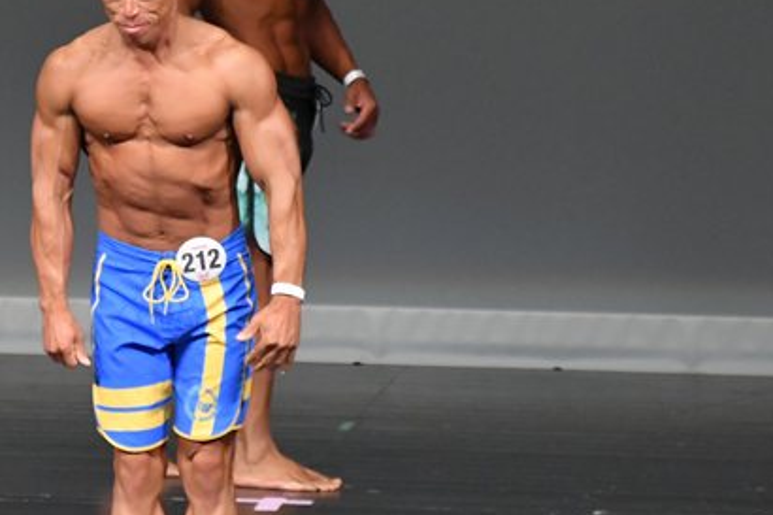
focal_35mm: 709
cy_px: 285
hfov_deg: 2.9
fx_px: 15217
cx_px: 125
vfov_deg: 1.9
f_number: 5.6
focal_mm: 250
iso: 5000
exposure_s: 1/400
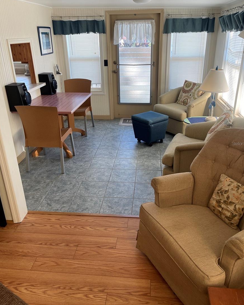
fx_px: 244
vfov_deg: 64.0
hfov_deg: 53.2
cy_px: 143
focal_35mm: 27
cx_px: 125
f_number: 1.6
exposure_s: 1/120
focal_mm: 5.1
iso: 80
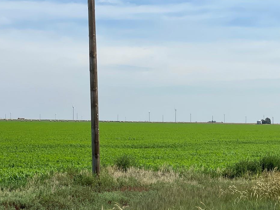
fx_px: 720
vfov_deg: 16.6
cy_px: 123
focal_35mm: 89
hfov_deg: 22.0
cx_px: 168
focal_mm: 6
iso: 25
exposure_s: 1/3195
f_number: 2
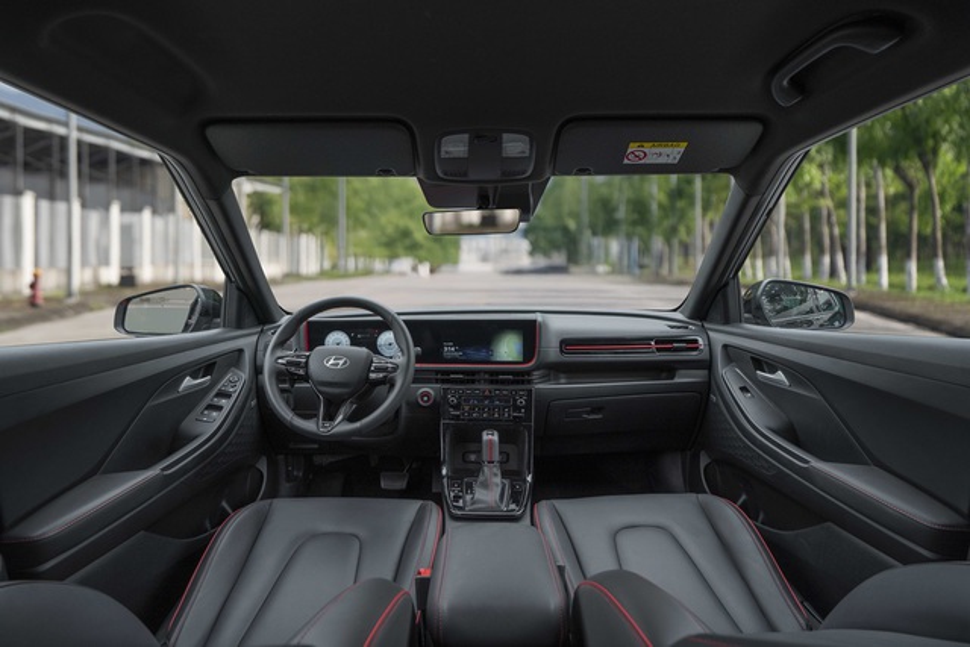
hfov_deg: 96.7
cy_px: 324
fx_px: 431
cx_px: 485
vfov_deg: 73.8
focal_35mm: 16
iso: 500
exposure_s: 1/125
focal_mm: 16
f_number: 5.6
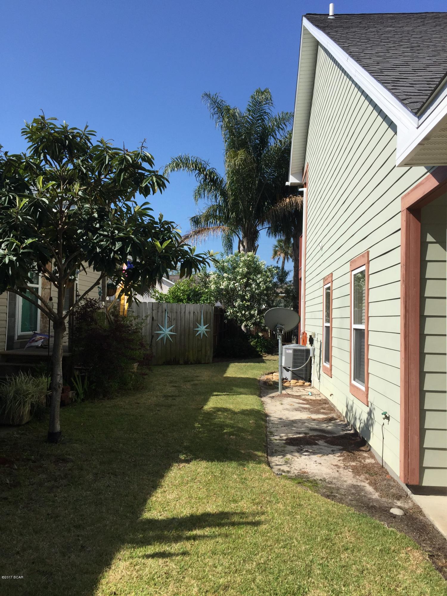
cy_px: 298
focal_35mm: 29
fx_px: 499
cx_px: 224
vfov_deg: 61.7
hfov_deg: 48.2
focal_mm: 4.15
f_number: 2.2
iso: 32
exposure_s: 1/2825
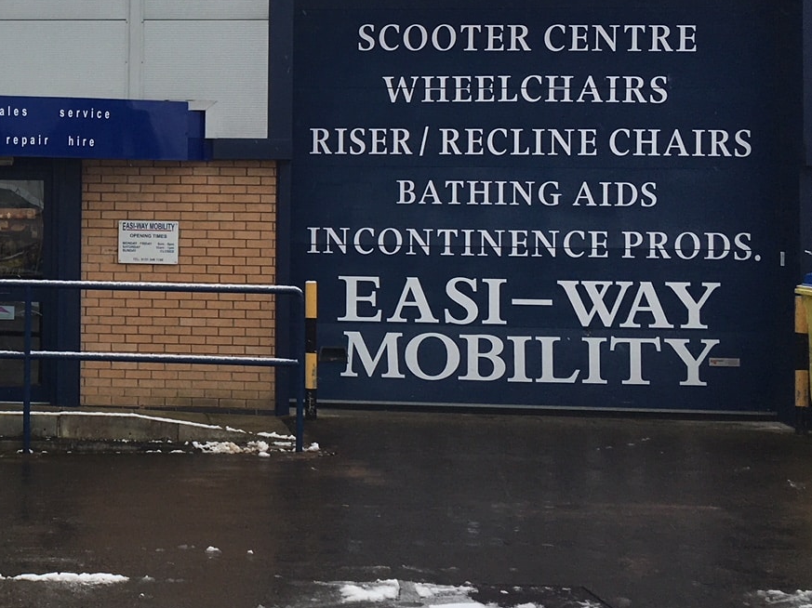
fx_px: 1571
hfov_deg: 26.8
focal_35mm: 67
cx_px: -68
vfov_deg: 21.8
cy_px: 186
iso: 25
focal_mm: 4.15
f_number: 2.2
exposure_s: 1/392
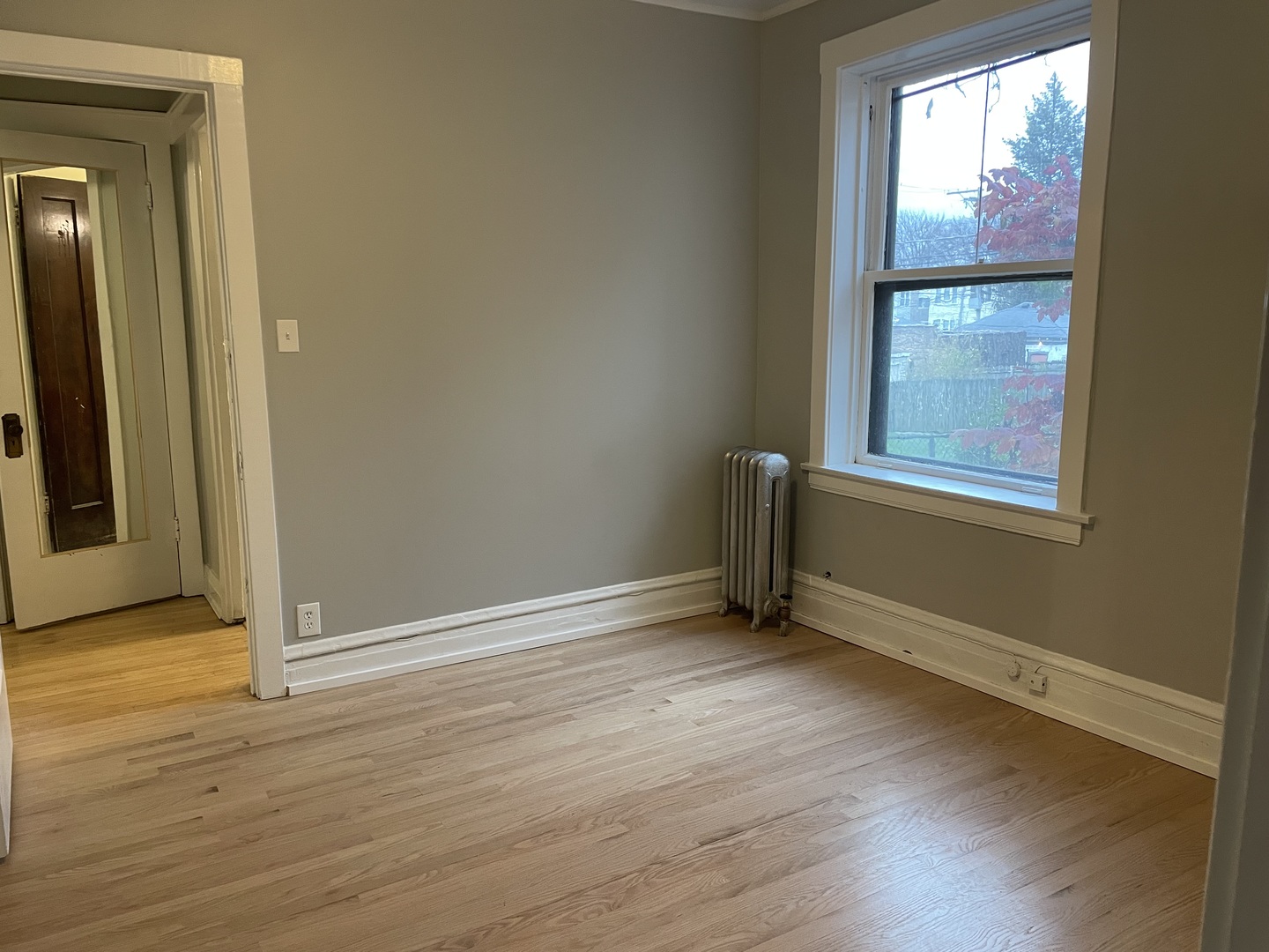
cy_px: 476
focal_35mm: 26
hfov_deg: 67.3
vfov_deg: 53.1
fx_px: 953
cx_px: 634
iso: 160
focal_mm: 4.2
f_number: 1.6
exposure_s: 1/60
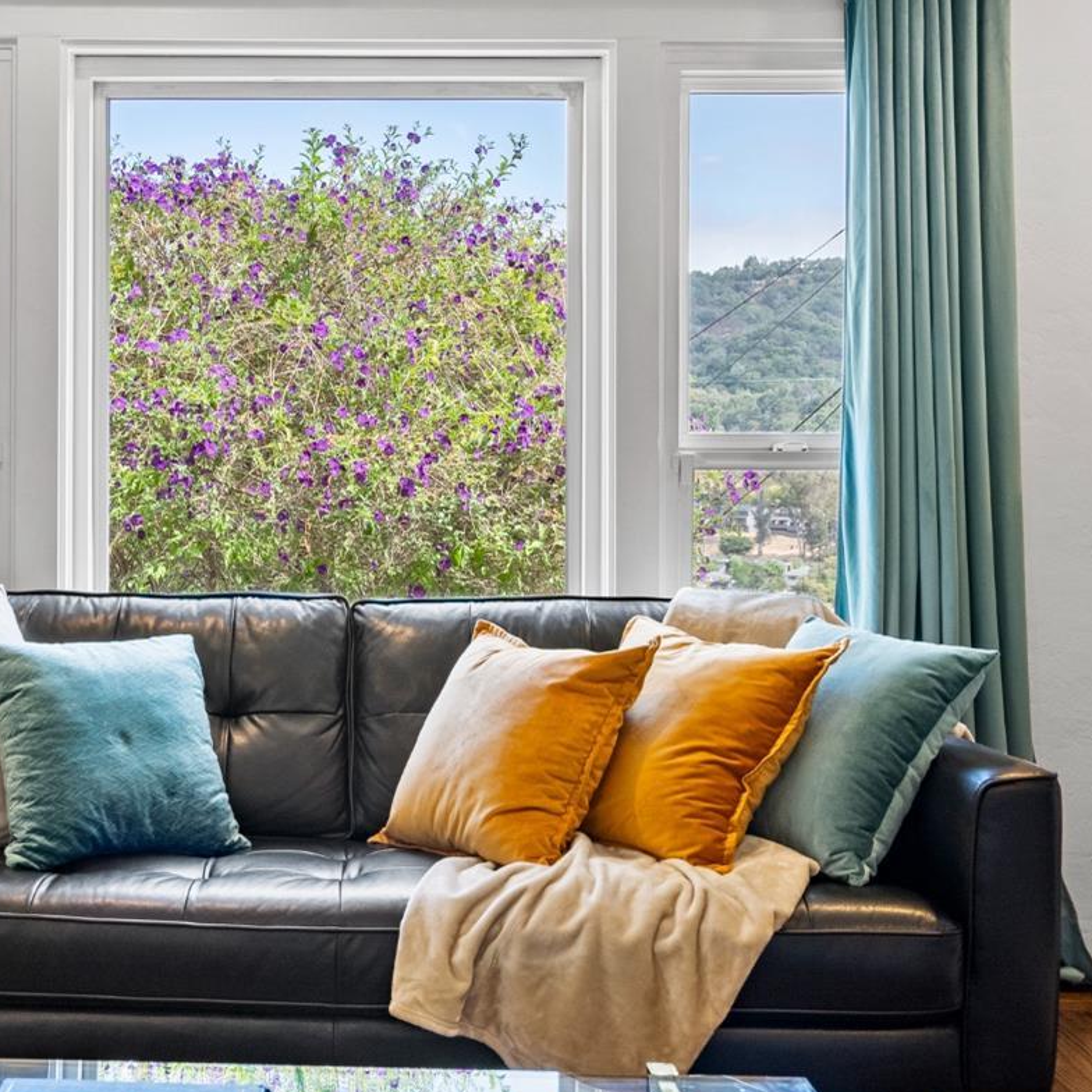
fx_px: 1392
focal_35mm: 39
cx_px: 341
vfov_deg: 42.8
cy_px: 515
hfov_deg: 42.1
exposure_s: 1/15
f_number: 8
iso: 250
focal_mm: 24
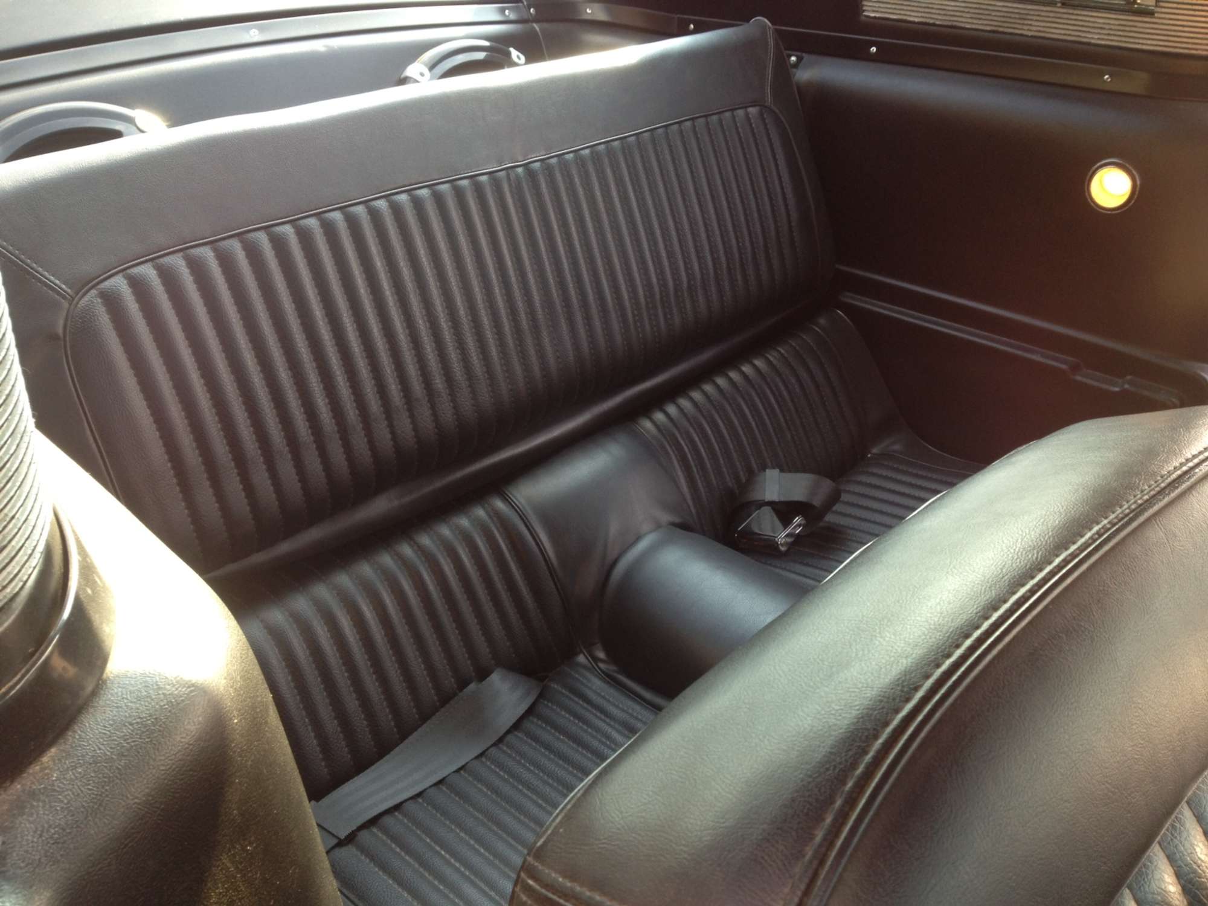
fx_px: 1221
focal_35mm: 35
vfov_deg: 40.7
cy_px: 453
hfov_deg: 52.6
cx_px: 604
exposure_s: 1/60
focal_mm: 4.28
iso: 50
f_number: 2.4
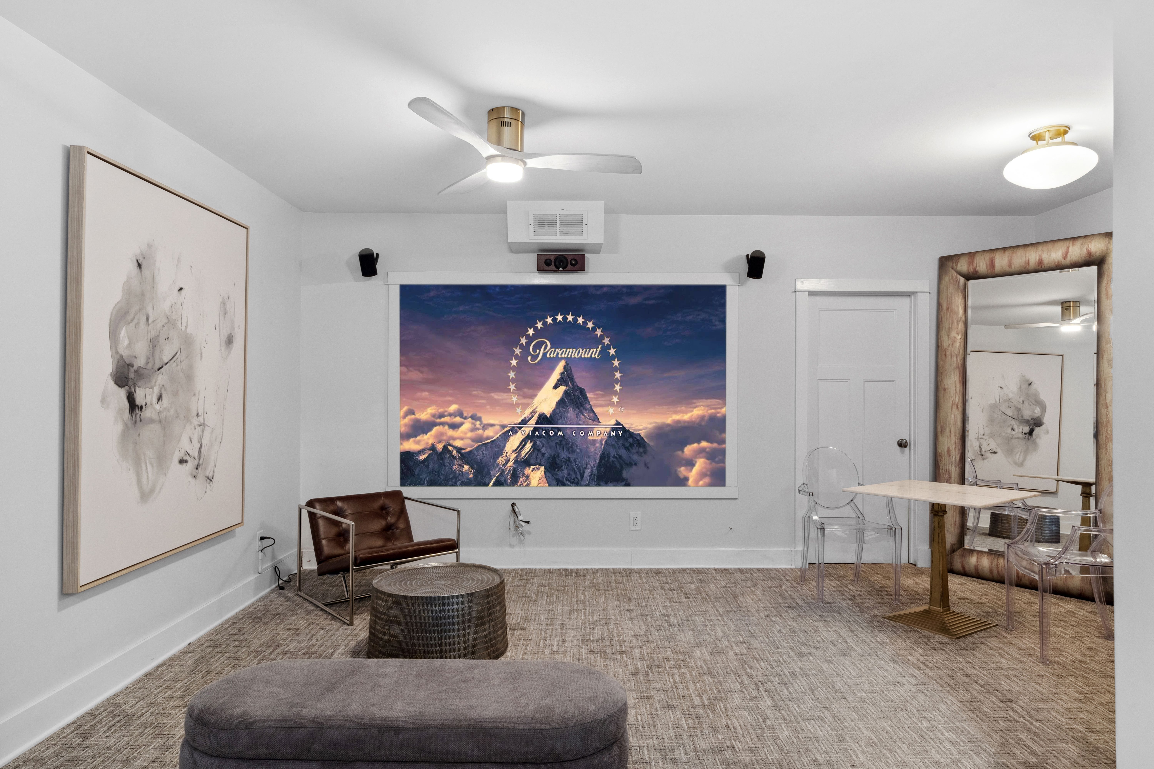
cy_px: 384
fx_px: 673
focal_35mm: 21
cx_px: 577
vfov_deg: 59.5
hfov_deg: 81.2
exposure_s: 1/2
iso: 400
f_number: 8
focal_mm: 21
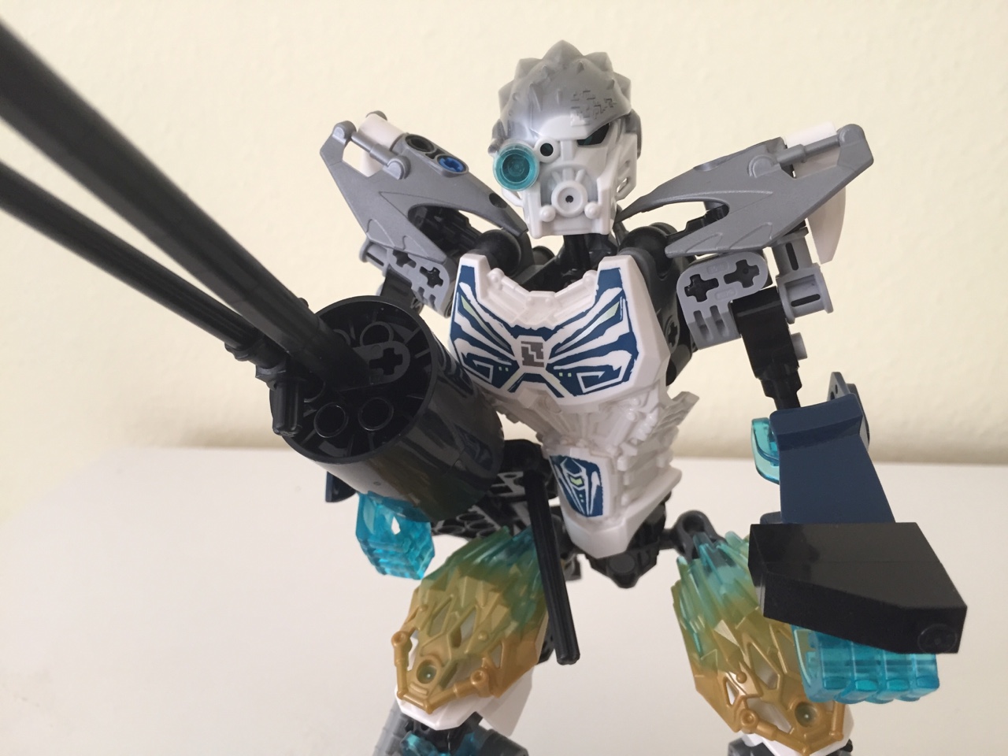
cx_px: 504
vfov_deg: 48.2
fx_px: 844
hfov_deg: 61.7
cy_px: 378
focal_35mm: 29
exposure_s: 1/30
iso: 100
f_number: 2.2
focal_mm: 4.15
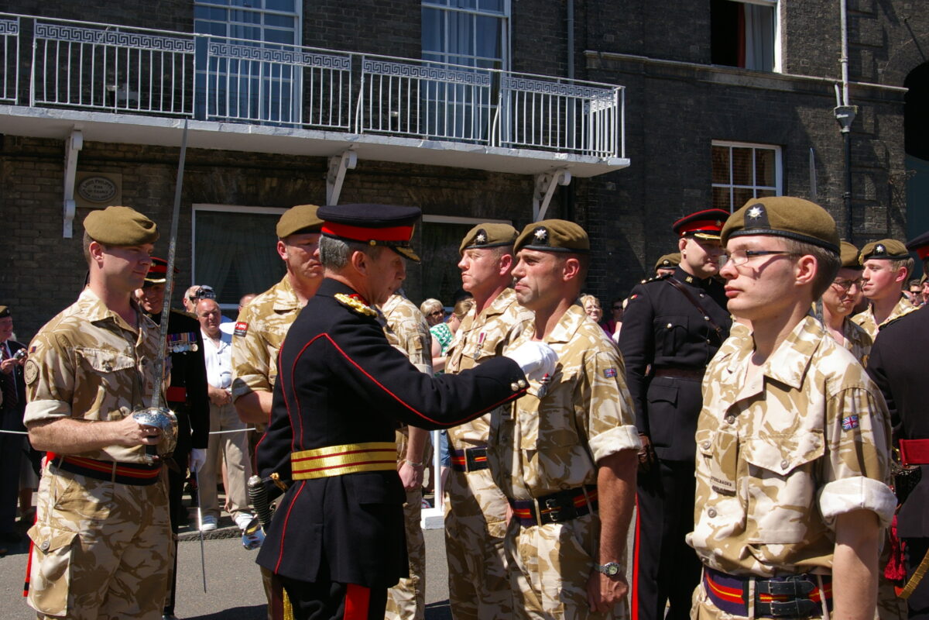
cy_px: 310
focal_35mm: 46
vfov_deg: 28.9
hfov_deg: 42.3
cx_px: 464
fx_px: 1200
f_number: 8
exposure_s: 1/350
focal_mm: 31
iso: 200
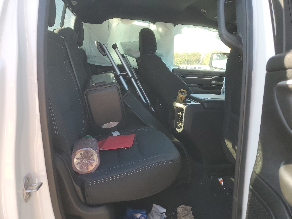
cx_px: 146
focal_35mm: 26
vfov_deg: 53.1
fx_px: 219
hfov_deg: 67.3
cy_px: 110
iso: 50
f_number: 1.5
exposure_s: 1/270
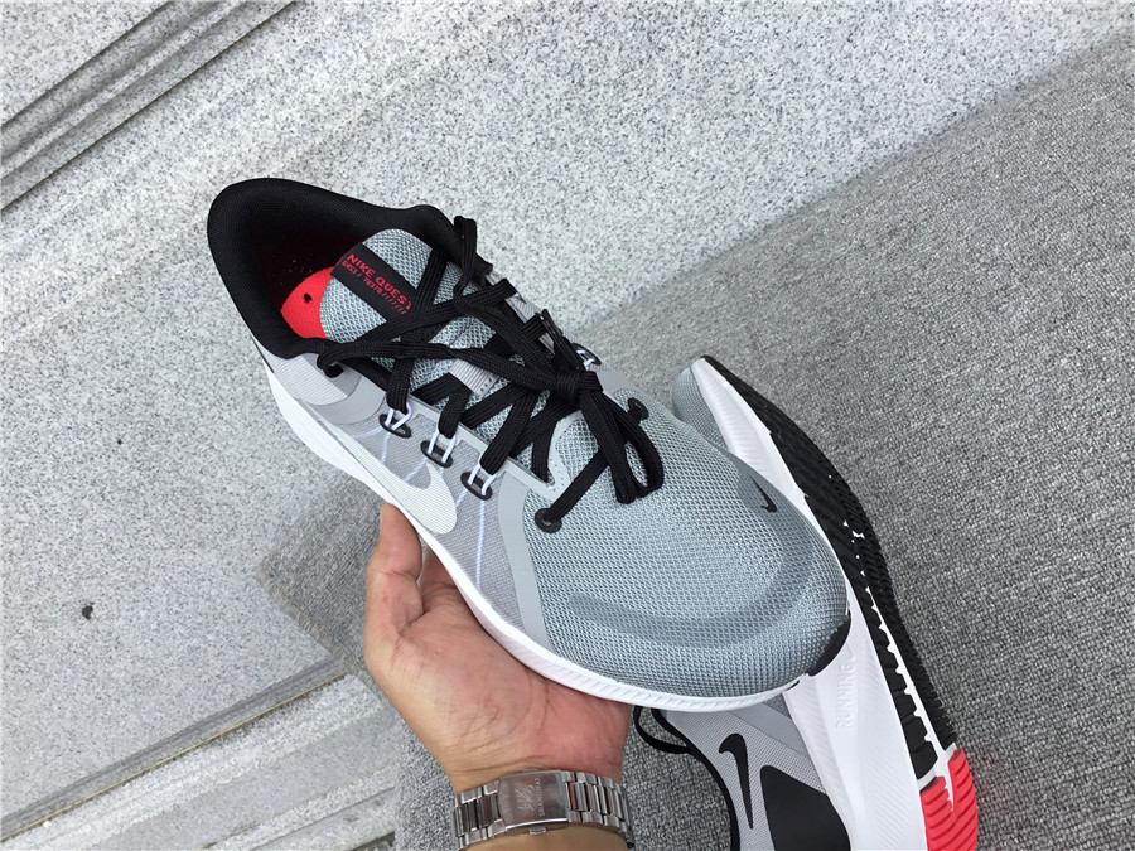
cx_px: 568
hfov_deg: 58.4
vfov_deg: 45.4
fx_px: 1016
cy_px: 426
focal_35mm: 31
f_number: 2.4
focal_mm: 3.3
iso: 25
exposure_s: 1/438
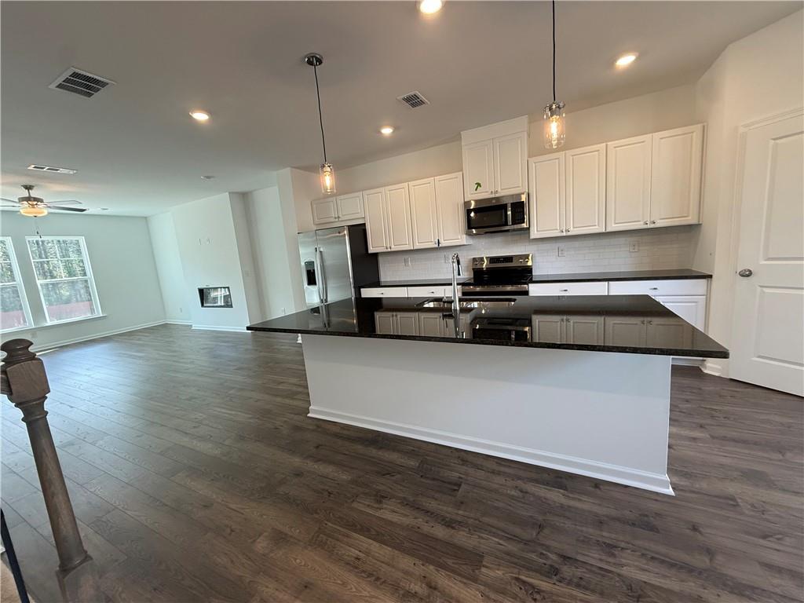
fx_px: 325
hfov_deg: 102.1
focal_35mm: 14
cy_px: 302
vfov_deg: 85.7
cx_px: 402
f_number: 2.2
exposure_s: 1/120
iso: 125
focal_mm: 2.22
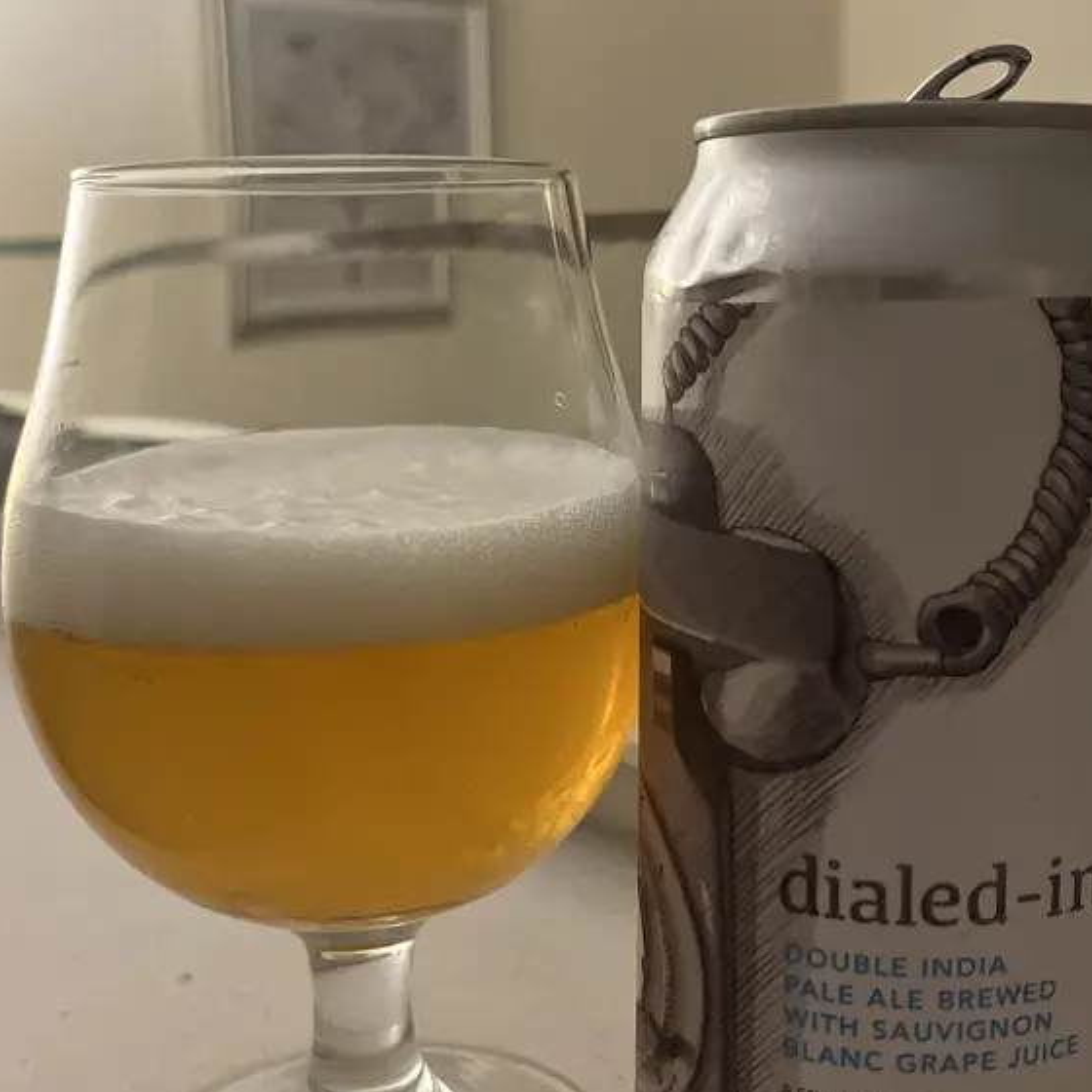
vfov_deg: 40.0
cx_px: 556
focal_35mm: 42
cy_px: 544
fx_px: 1499
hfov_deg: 40.0
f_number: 1.6
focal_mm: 5.1
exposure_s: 1/53
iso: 500
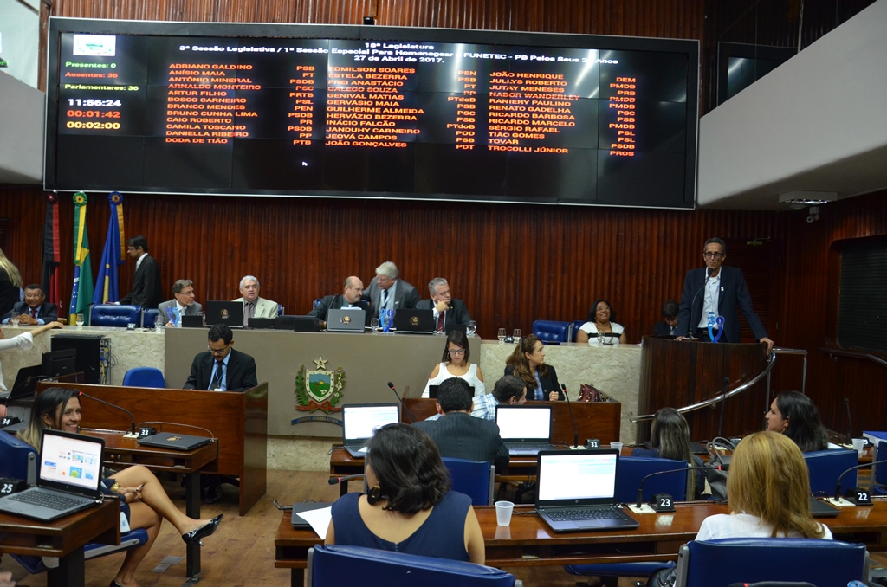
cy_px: 294
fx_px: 664
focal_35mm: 27
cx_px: 444
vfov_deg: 47.7
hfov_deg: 67.5
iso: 1250
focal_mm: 18
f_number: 3.5
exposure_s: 1/30
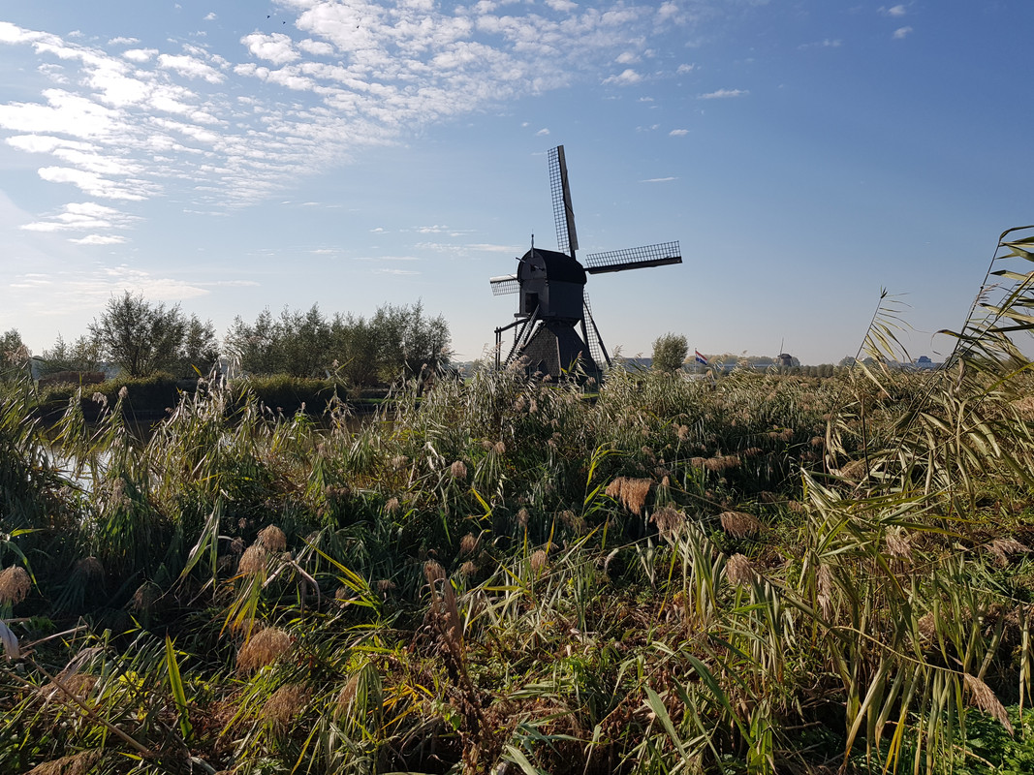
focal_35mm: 26
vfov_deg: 53.1
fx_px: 777
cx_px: 517
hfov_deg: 67.3
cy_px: 388
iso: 40
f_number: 1.7
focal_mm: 4.3
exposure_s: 1/3616
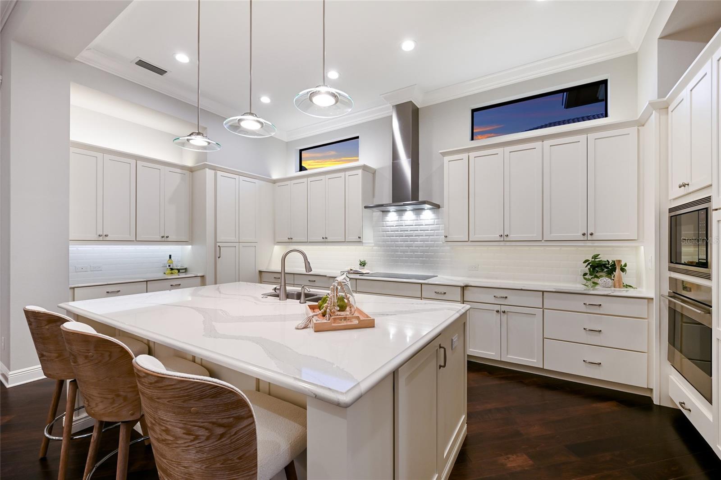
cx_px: 360
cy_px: 240
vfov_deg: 77.3
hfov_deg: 100.4
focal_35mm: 15
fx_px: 300
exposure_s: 1/13
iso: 800
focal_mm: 15
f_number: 8
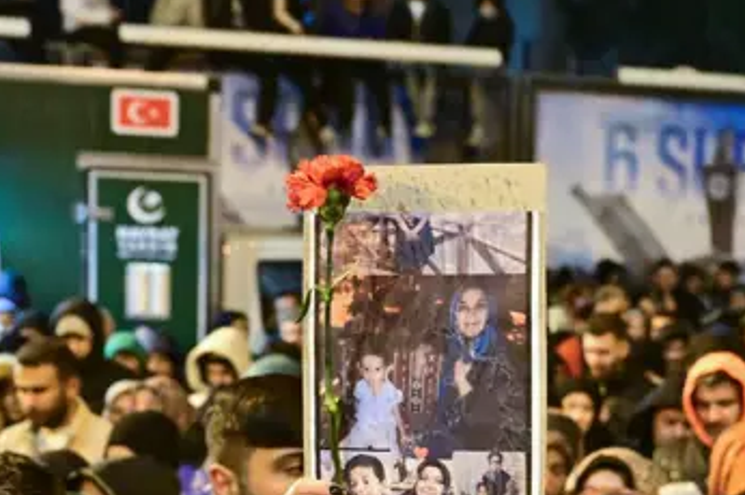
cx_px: 644
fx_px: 1840
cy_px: 527
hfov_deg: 22.4
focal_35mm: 89
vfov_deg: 15.0
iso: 6400
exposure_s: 1/50
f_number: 4
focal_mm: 35
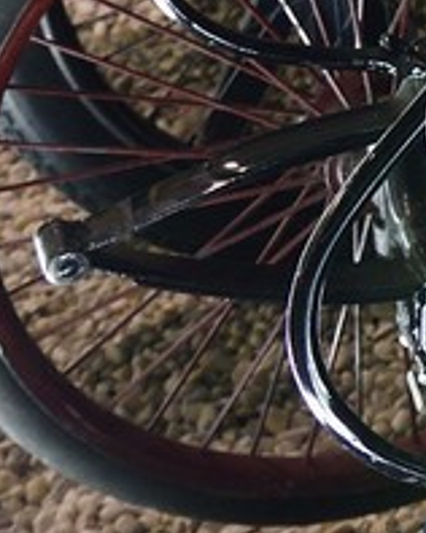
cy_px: -436
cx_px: 1615
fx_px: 3473
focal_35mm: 220
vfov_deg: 8.4
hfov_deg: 6.0
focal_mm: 29
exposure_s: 1/6
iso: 800
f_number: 5.6
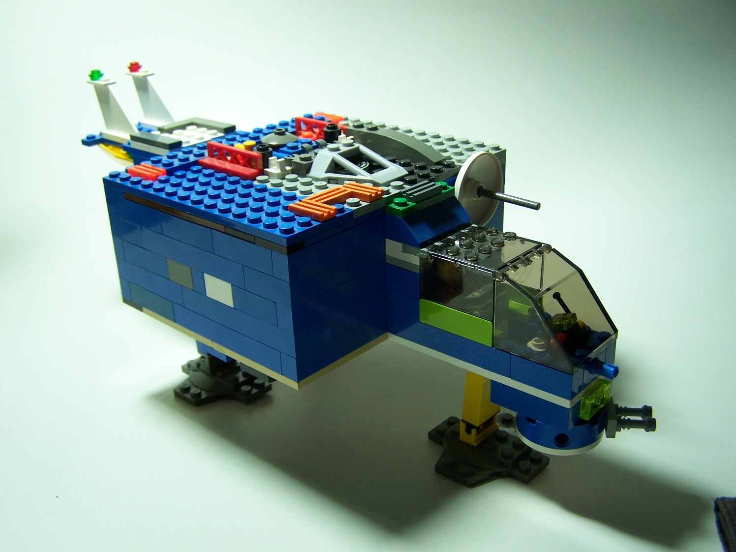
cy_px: 276
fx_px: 808
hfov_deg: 49.0
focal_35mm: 38
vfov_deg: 37.7
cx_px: 368
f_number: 2.8
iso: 80
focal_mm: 6.3
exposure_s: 1/40
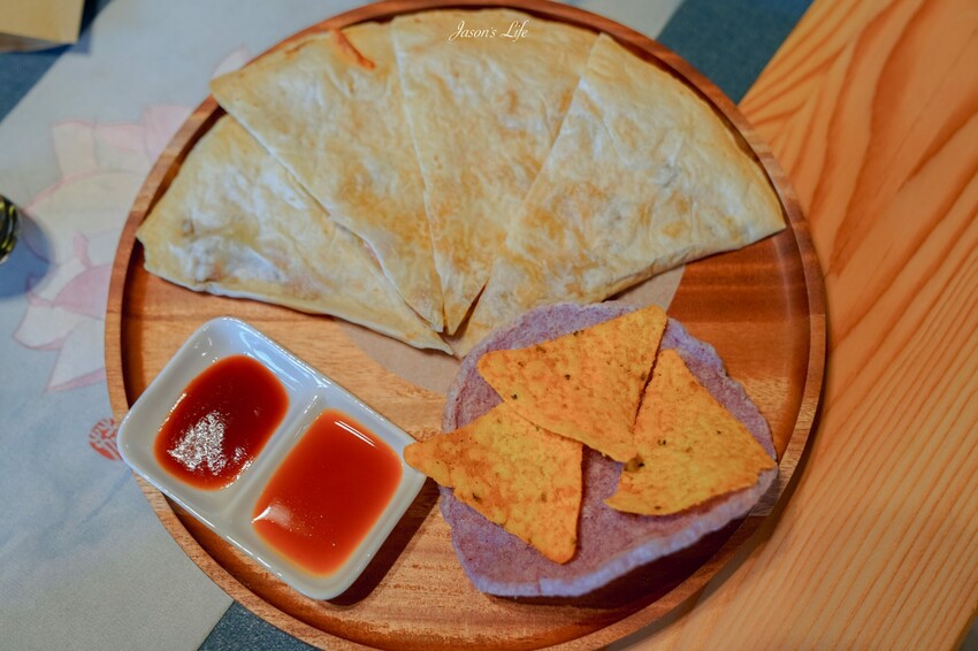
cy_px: 326
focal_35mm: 47
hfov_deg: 41.9
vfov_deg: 28.6
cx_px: 489
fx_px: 1276
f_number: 2.8
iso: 320
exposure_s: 1/50
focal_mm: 47
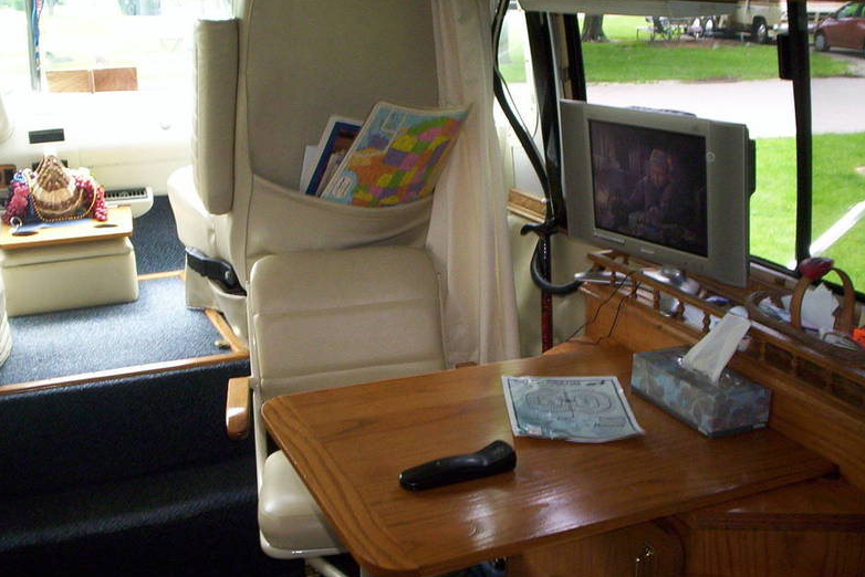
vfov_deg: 32.6
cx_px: 420
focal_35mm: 41
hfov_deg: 47.4
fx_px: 985
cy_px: 318
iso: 140
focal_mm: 4.99
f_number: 4.5
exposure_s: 1/60
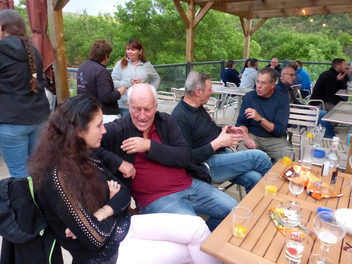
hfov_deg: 67.3
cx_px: 176
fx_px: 264
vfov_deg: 53.1
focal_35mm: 26
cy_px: 132
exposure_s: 1/200
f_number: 2.8
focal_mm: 4.5
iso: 1600
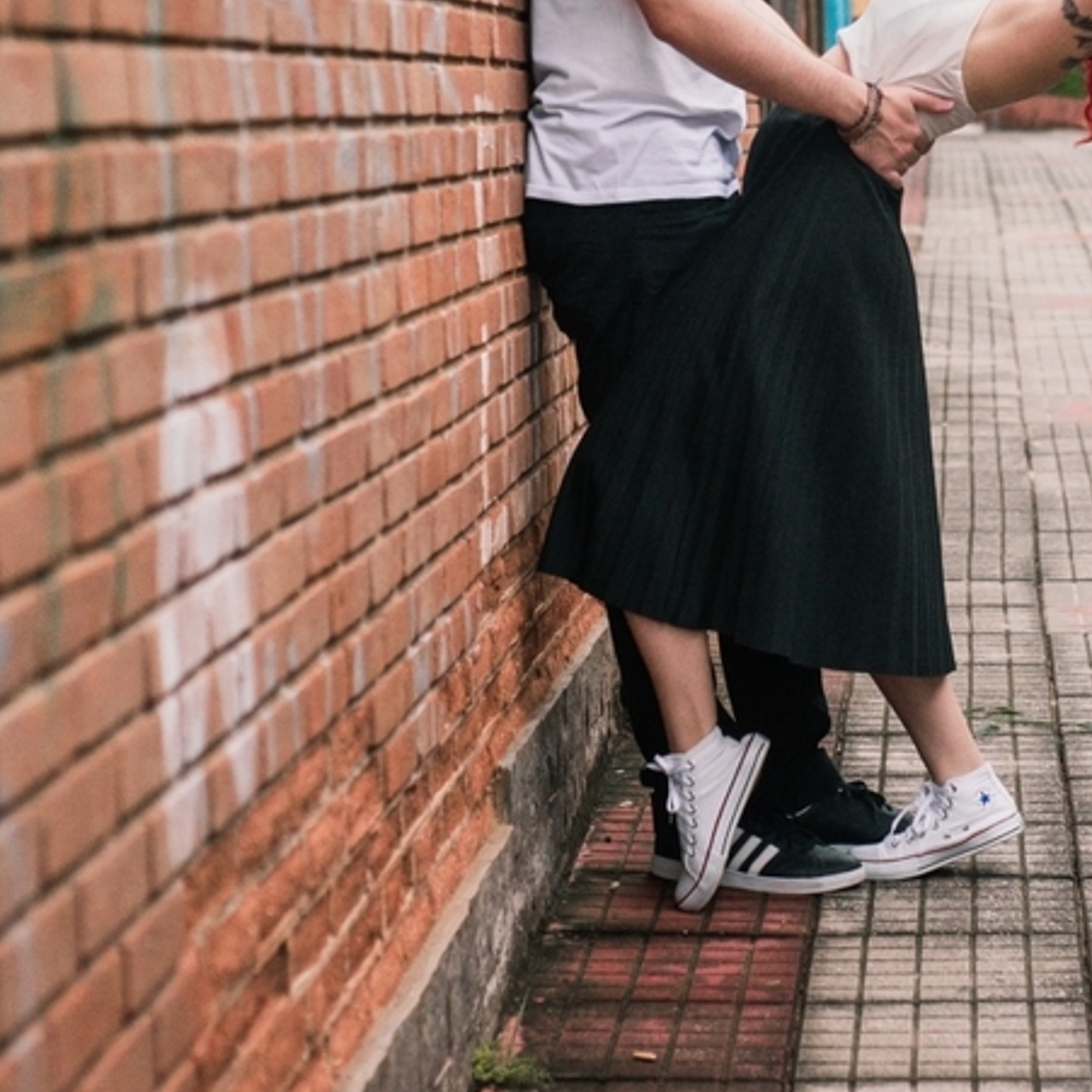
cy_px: 139
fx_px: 4033
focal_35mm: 113
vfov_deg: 15.3
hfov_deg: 15.4
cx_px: 734
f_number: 3.2
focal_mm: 50
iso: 800
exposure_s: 1/200
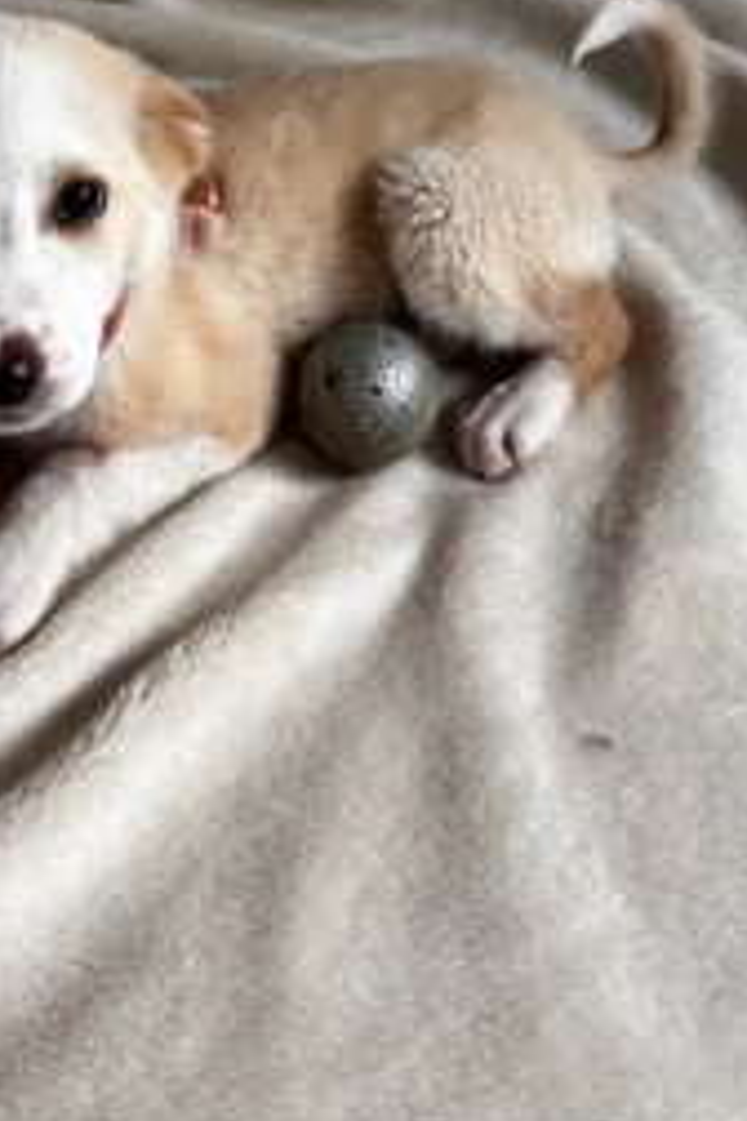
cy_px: 254
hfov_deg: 30.9
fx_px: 1338
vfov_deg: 43.7
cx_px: 227
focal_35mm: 43
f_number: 1.5
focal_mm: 5.7
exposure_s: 1/121
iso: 64
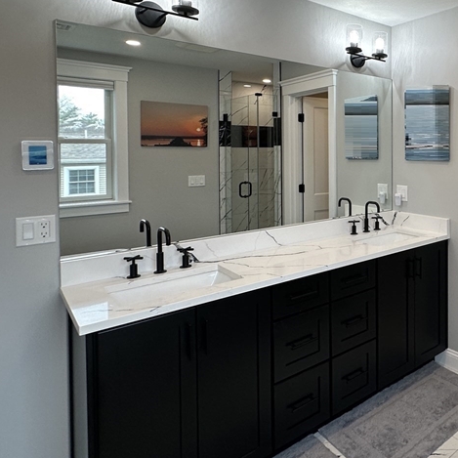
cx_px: 432
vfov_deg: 57.9
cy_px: 158
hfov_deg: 50.6
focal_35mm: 27
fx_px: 404
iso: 80
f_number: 2.2
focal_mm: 2.22
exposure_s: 1/120
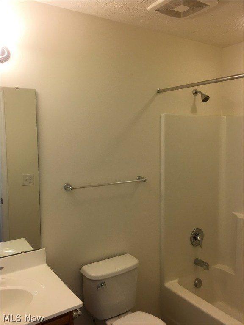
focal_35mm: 29
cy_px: 162
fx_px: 273
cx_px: 122
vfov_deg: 61.7
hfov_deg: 48.2
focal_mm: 4.15
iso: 32
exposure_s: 1/30
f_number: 2.2
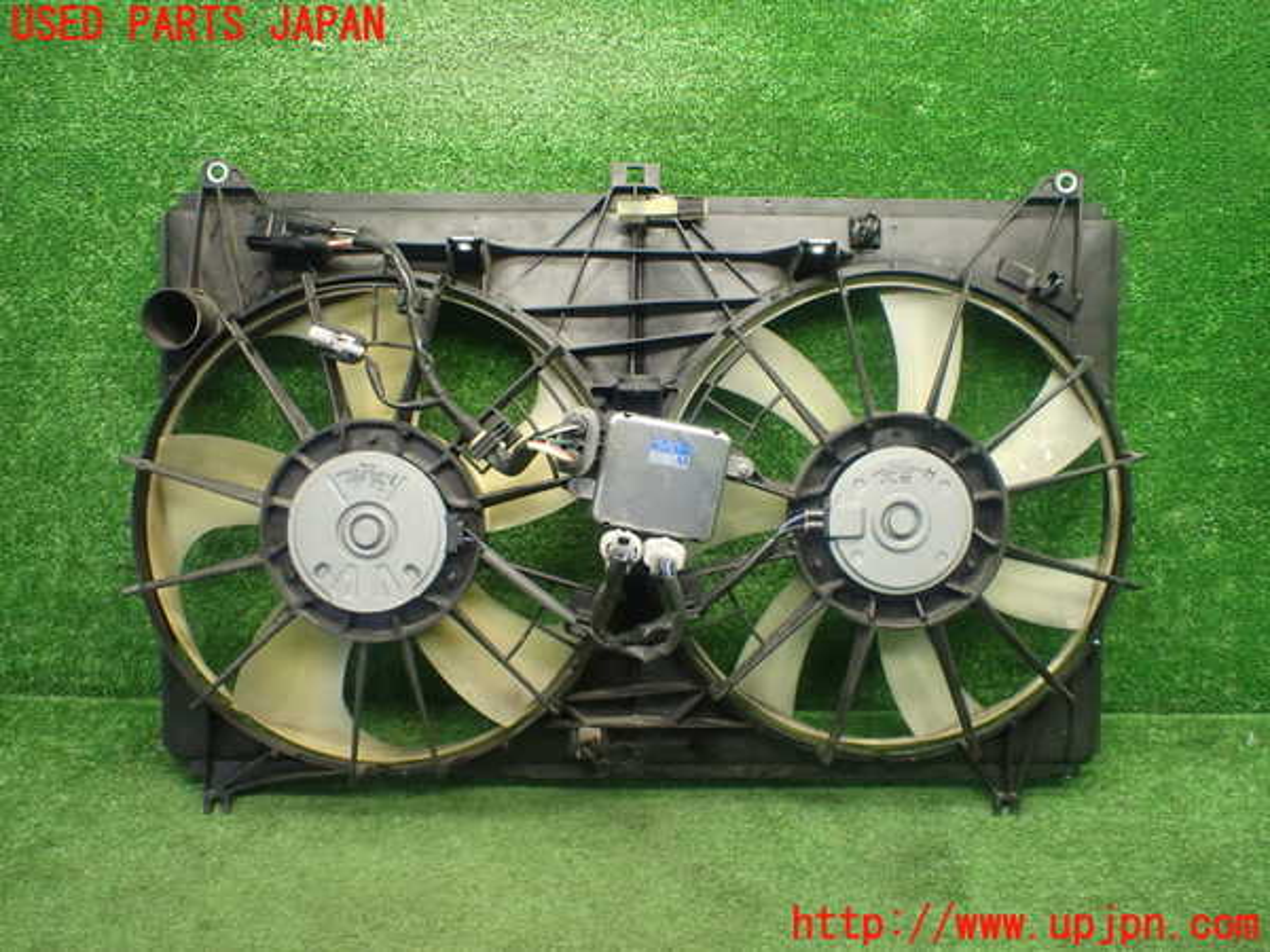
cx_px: 635
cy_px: 476
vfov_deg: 46.8
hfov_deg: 60.0
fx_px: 1101
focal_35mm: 30
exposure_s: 1/100
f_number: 2.3
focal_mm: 5.4
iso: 800
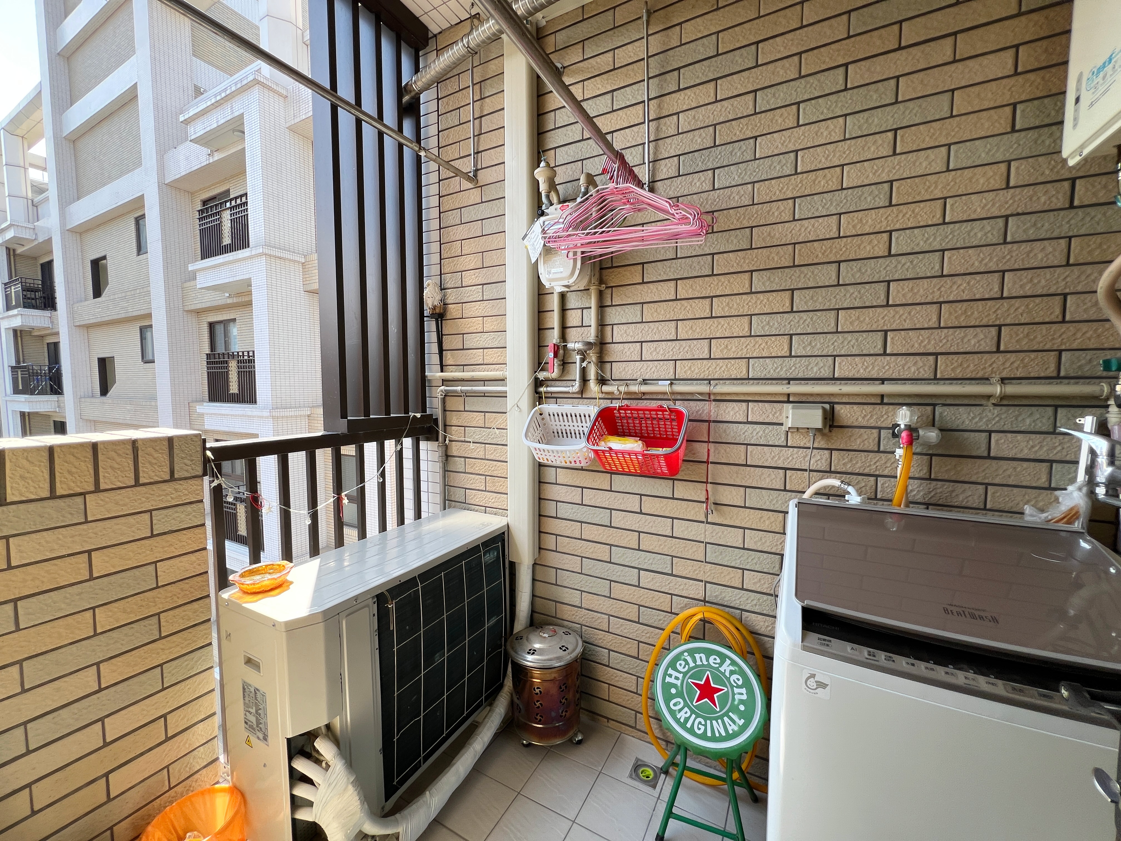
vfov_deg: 89.9
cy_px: 420
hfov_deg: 106.2
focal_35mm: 13
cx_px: 560
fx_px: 421
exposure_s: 1/194
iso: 32
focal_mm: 1.57
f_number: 1.8
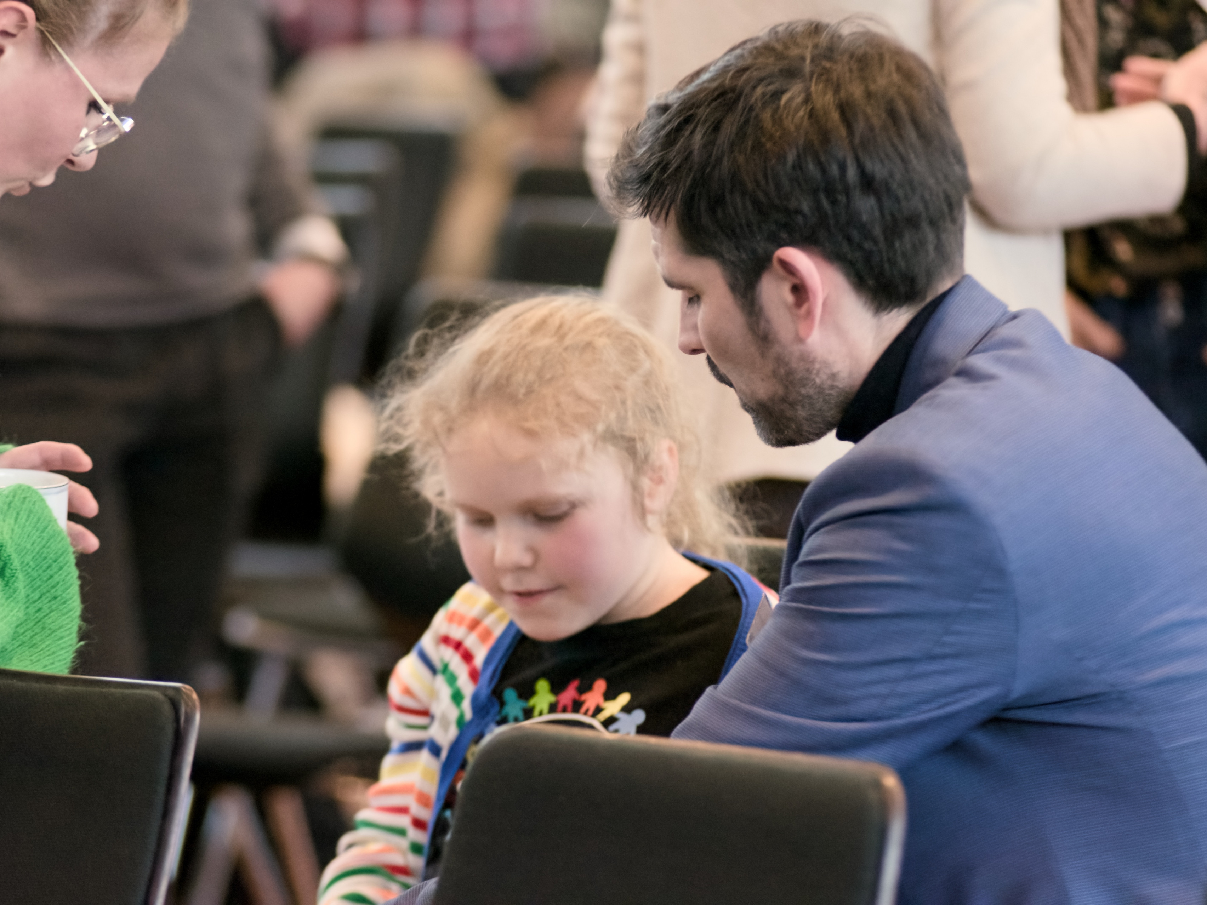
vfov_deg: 6.3
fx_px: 8213
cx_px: 571
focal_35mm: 236
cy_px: 452
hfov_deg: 8.4
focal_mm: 145
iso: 6400
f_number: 2.8
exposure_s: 1/320
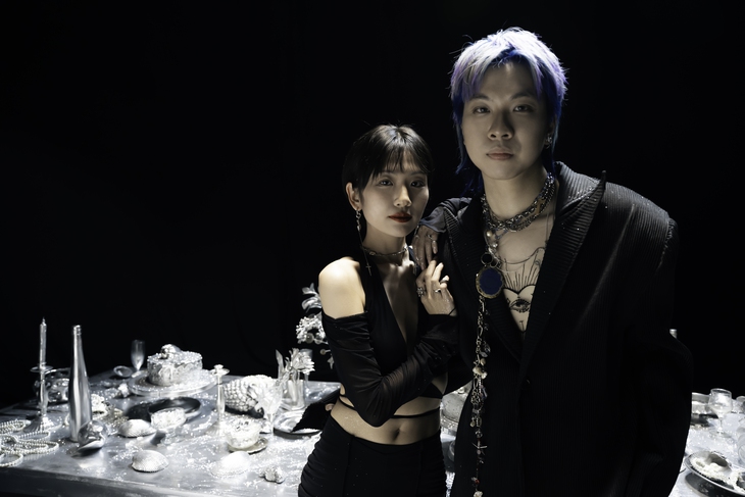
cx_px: 372
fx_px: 497
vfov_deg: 53.2
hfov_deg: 73.7
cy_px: 248
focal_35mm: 24
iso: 2000
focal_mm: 24
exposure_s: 1/80
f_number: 3.5
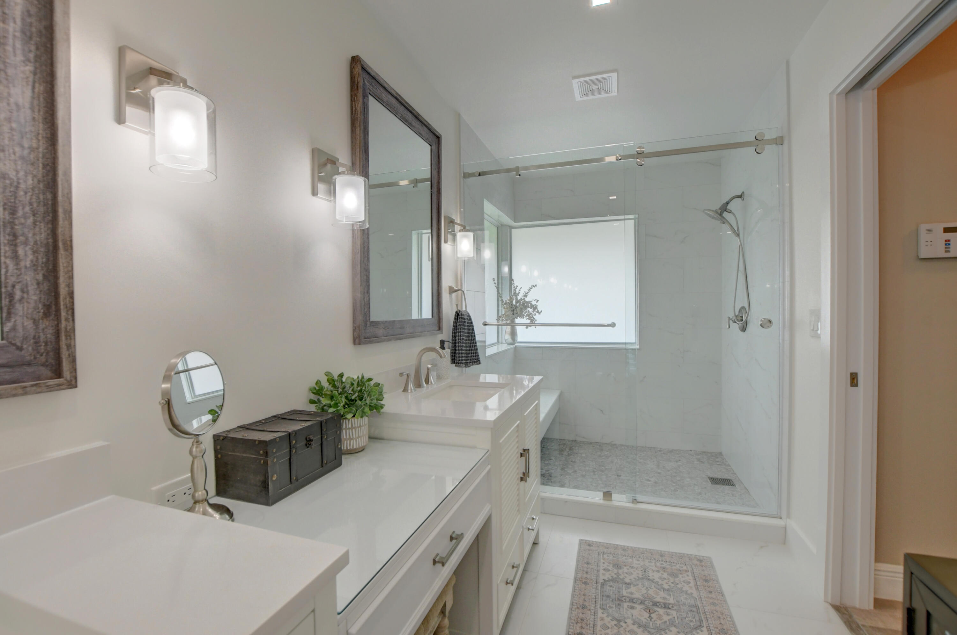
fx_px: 398
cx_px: 478
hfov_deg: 100.5
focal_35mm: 15
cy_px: 318
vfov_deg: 77.2
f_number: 8
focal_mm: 10
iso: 1000
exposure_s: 1/200
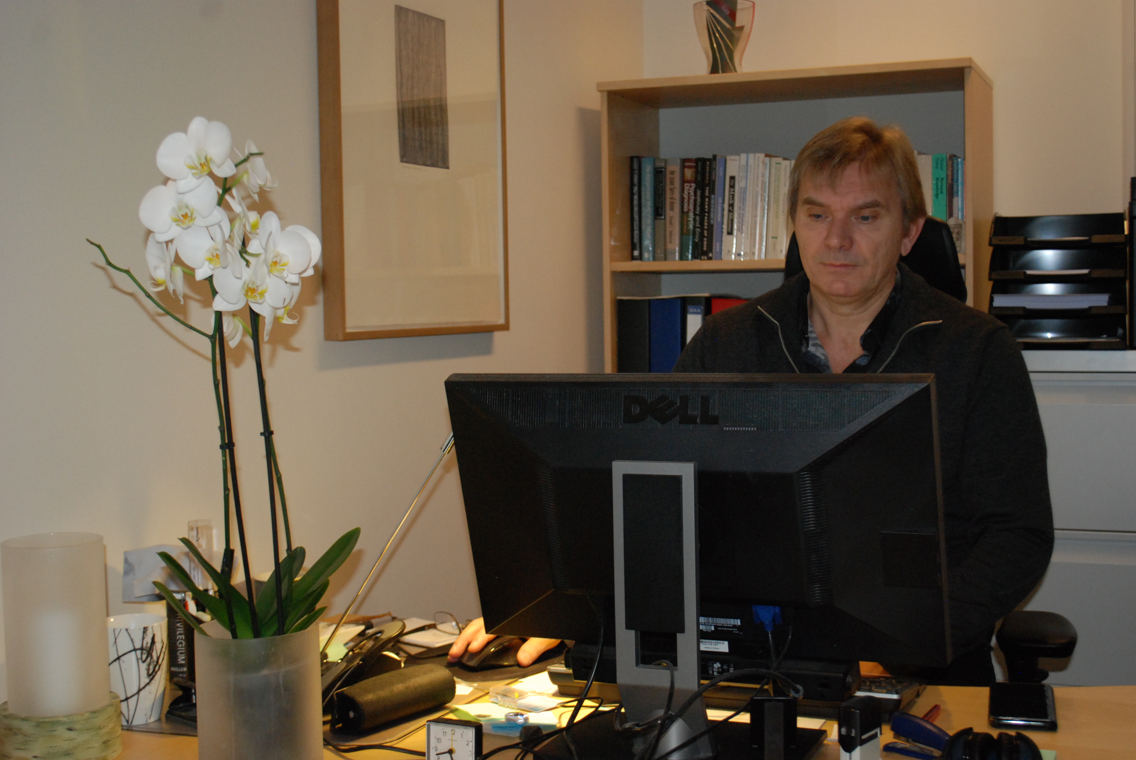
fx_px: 1516
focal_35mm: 48
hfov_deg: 41.1
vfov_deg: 28.2
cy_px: 380
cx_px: 568
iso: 800
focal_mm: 32
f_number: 5
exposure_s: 1/60
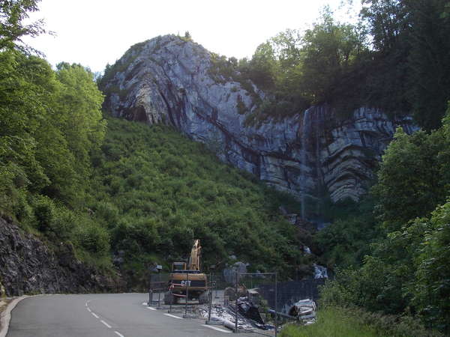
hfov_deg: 43.9
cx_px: 225
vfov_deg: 33.6
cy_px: 168
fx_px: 559
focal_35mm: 43
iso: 80
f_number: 3.3
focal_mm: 6.1
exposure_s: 1/160
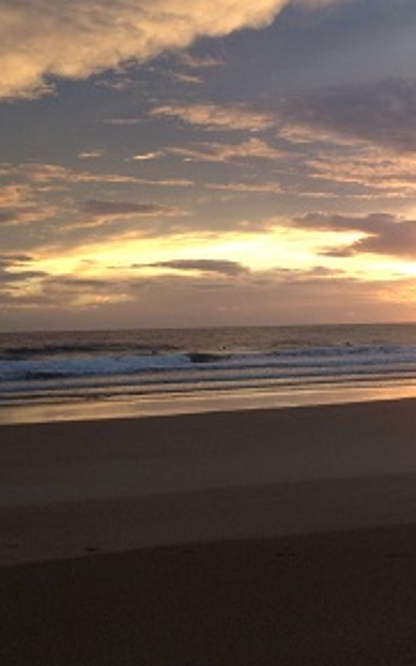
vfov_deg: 31.9
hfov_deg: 19.5
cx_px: 450
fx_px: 1162
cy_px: 281
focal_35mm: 64
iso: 50
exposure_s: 1/262
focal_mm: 4.28
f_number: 2.4
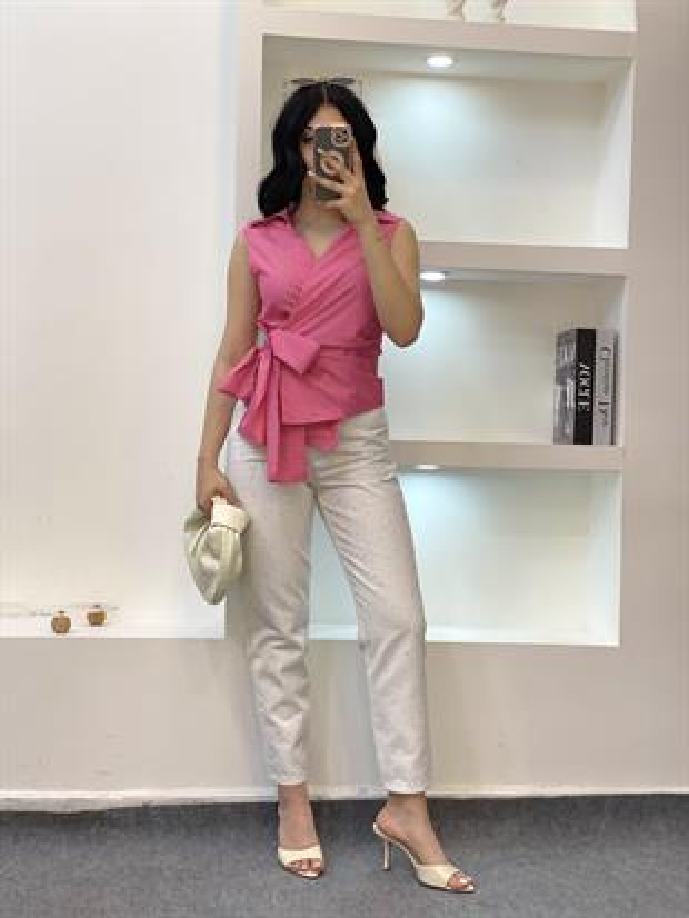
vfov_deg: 36.8
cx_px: 344
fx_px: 1379
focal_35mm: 52
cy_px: 459
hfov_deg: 28.0
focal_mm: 6
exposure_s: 1/100
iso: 64
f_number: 2
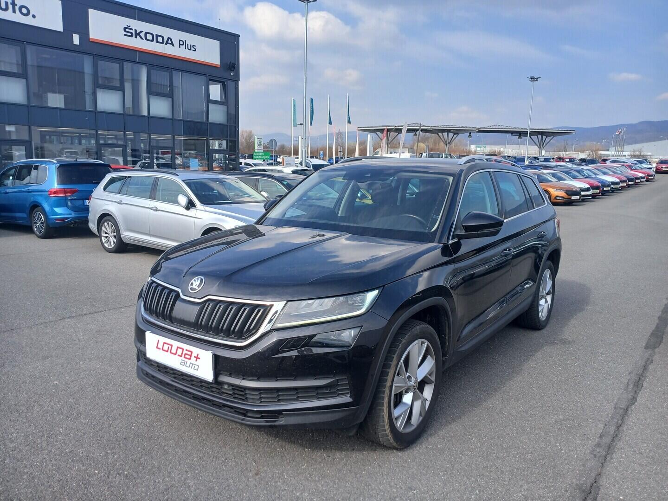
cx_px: 334
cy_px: 250
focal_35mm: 26
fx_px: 502
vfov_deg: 53.1
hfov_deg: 67.3
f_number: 1.8
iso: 20
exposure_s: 1/307
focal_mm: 3.98
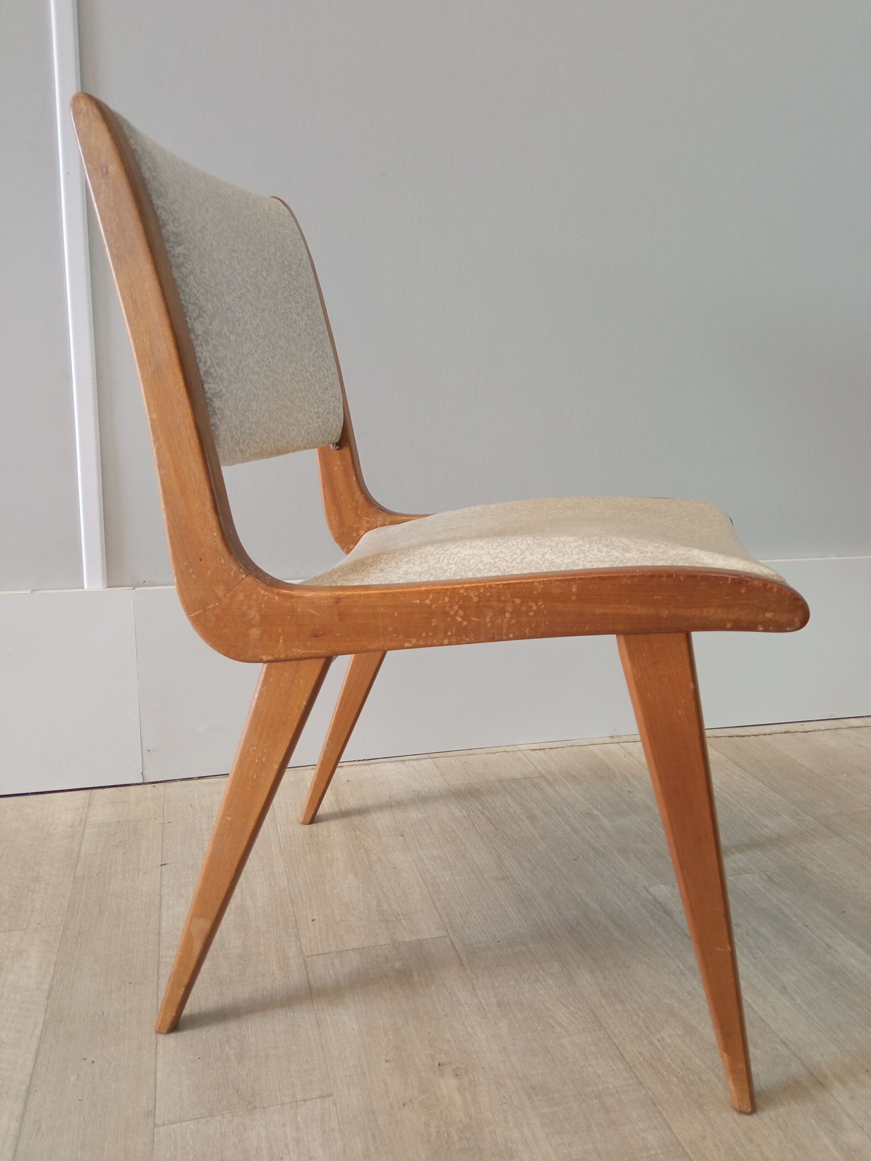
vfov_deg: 65.3
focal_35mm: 27
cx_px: 436
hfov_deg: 51.4
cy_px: 580
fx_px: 906
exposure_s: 1/33.3
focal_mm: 3.79
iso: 246
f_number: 2.2
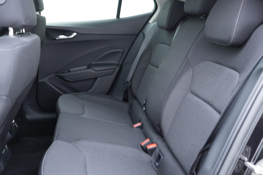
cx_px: 132
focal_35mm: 36
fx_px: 263
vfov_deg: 36.9
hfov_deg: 53.1
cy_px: 88
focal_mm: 24
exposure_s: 1/40
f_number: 2.8
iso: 1000
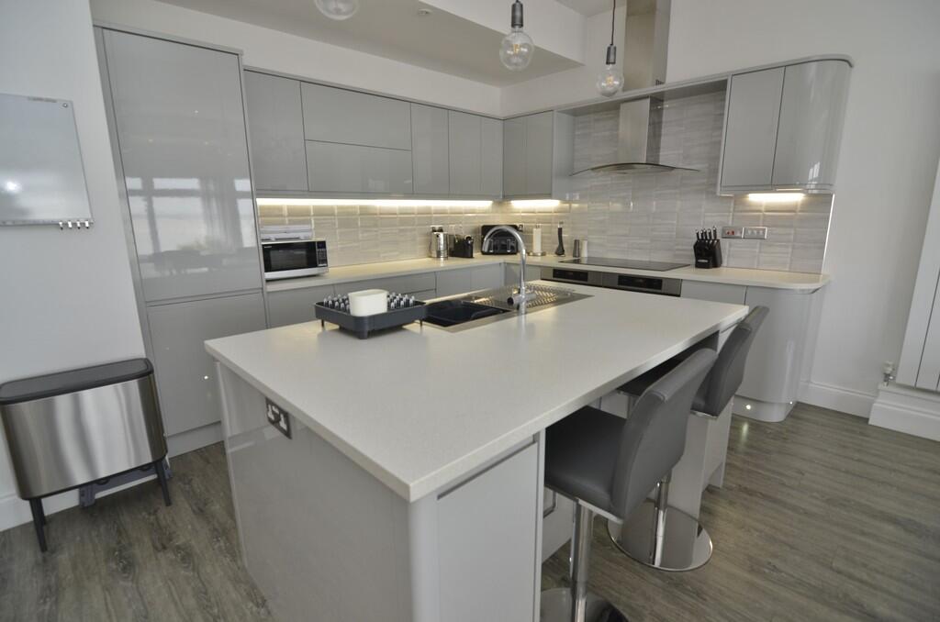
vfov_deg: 71.8
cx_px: 470
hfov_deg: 95.1
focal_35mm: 16
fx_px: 430
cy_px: 311
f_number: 4
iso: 220
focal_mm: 11
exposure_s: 1/60
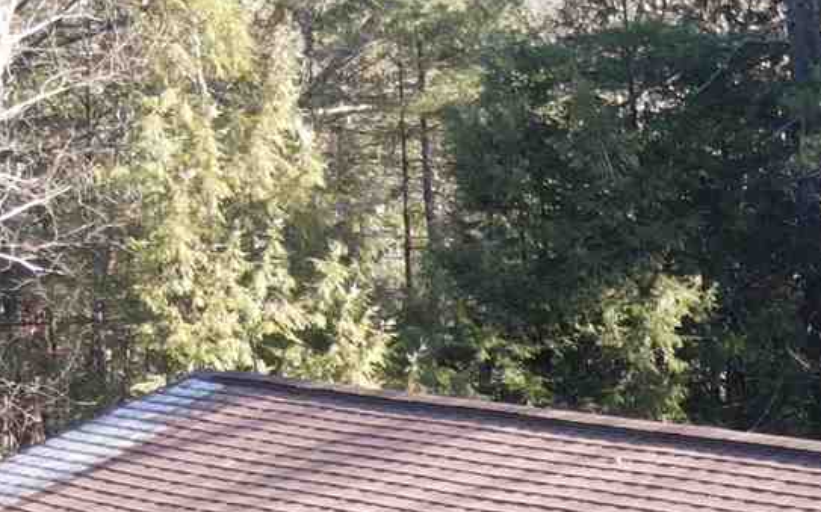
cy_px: 1241
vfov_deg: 8.3
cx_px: 1279
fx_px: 3221
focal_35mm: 144
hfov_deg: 13.6
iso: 100
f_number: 2.8
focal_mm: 4.5
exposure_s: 1/60
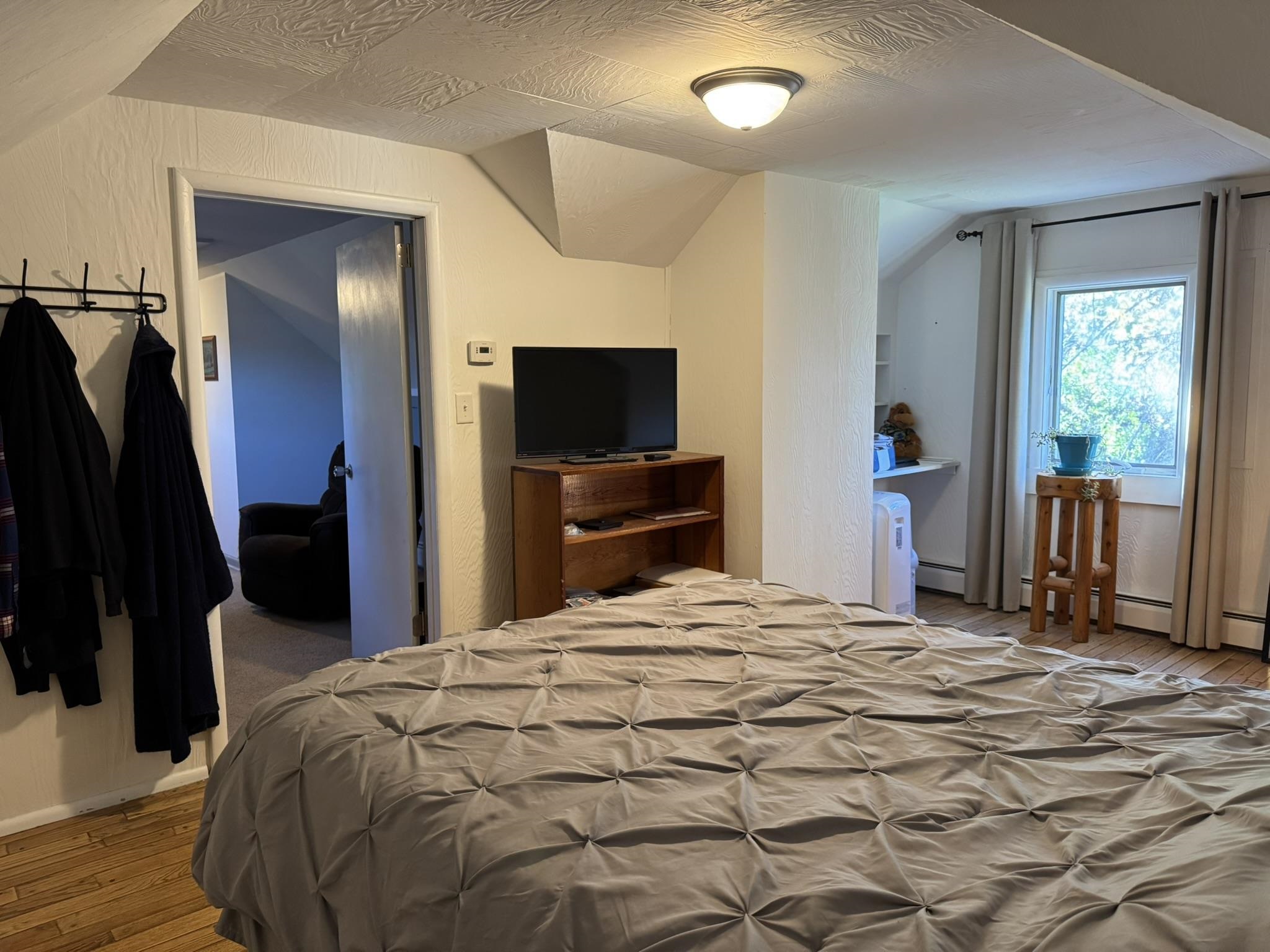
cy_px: 476
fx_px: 881
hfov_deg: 71.6
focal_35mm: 24
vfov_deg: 56.8
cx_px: 635
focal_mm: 6.76
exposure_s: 1/60
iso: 400
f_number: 1.78
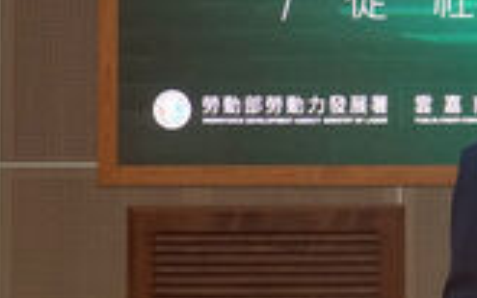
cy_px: -29
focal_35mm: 255
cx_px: 815
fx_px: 3314
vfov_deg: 5.1
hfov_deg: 8.0
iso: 2000
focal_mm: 46
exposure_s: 1/160
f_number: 5
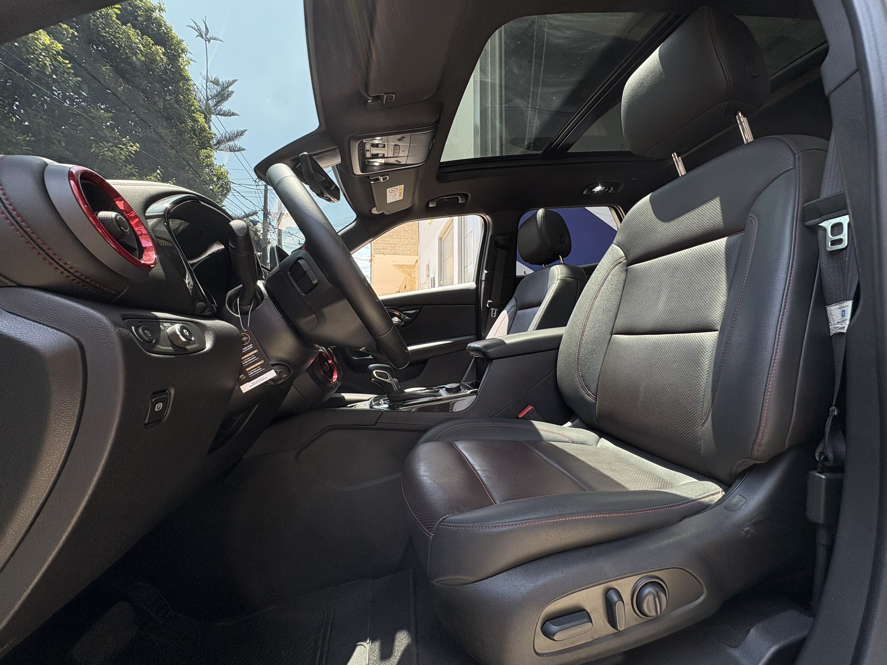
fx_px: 359
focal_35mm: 14
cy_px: 332
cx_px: 444
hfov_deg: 102.1
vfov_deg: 85.7
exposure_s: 1/190
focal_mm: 2.22
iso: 64
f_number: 2.2
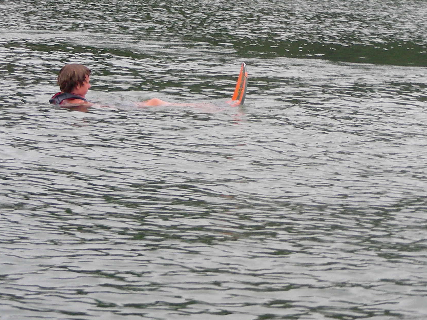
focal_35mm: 147
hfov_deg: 13.4
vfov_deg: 10.1
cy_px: 55
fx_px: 1813
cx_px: 259
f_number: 3.5
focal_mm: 14.6
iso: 50
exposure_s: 1/100
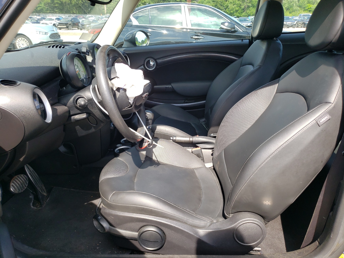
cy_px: 129
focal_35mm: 26
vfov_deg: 53.1
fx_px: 258
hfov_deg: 67.3
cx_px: 172
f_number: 1.5
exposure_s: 1/526
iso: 50
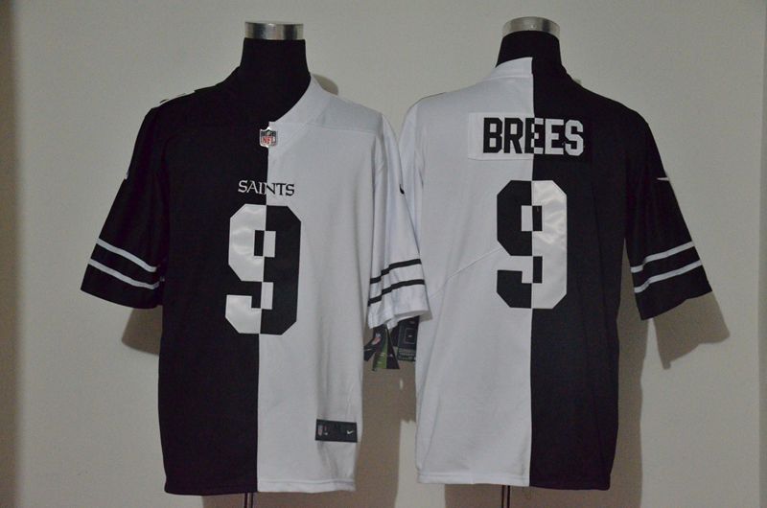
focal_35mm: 68
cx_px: 384
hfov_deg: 29.9
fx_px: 1435
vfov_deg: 20.1
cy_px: 254
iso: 4000
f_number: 4.5
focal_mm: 45
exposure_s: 1/60
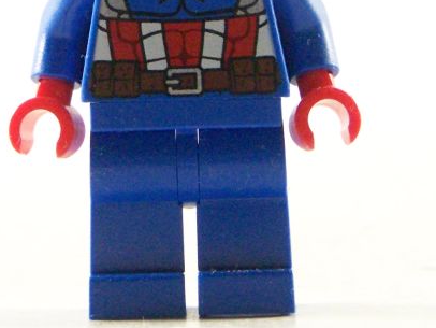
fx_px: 2987
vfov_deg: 6.3
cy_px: 11
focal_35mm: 237
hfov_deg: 8.3
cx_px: 187
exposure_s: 1/60
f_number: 3.2
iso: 400
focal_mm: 15.6
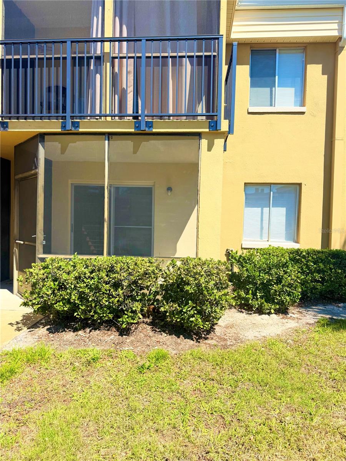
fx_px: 320
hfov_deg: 56.8
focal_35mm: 24
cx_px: 173
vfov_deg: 71.6
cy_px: 230
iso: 80
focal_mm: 6.76
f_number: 1.78
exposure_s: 1/3759
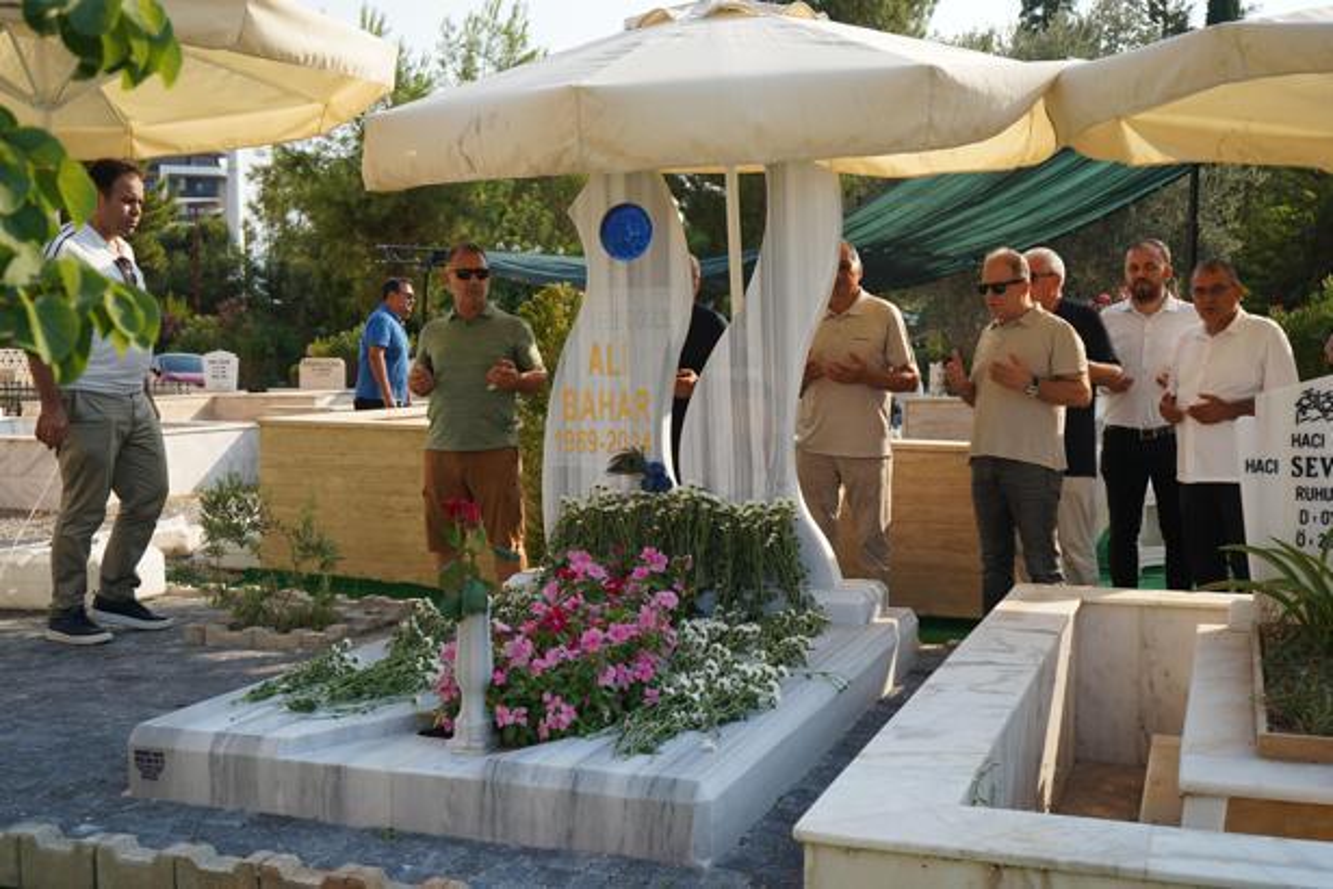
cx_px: 666
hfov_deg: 48.5
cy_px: 444
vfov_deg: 33.4
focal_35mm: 40
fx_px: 1481
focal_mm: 40
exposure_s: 1/250
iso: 100
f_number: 5.6
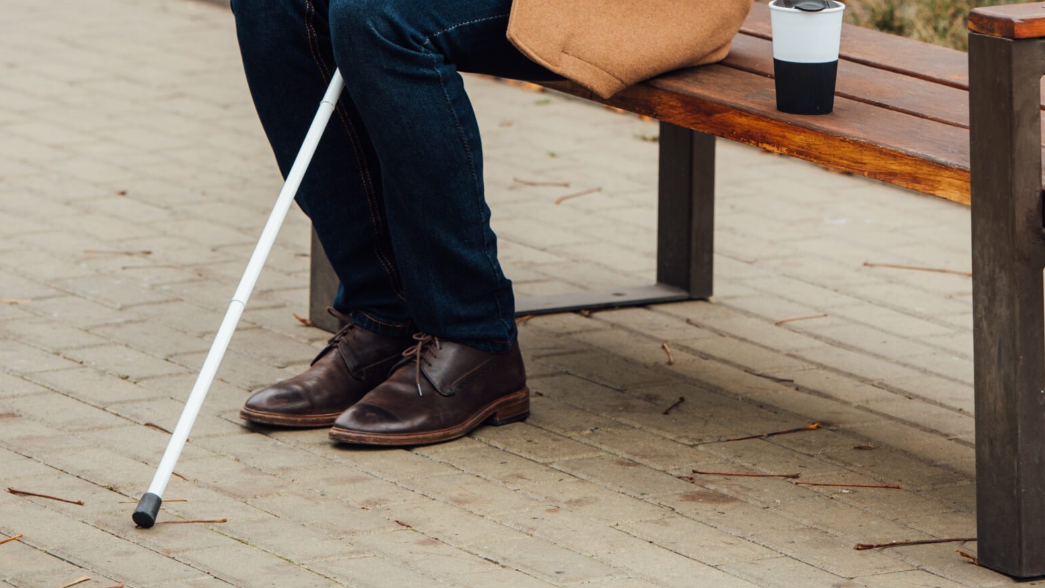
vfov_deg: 5.0
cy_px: -271
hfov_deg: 8.9
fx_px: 6706
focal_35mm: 242
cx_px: 556
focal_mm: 140
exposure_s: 1/160
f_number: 5
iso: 125
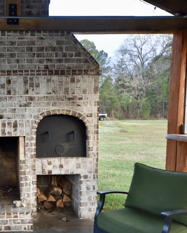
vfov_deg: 49.4
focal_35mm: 37
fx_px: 254
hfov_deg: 37.0
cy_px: 118
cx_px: 8
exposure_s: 1/100
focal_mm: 17
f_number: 5
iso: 400
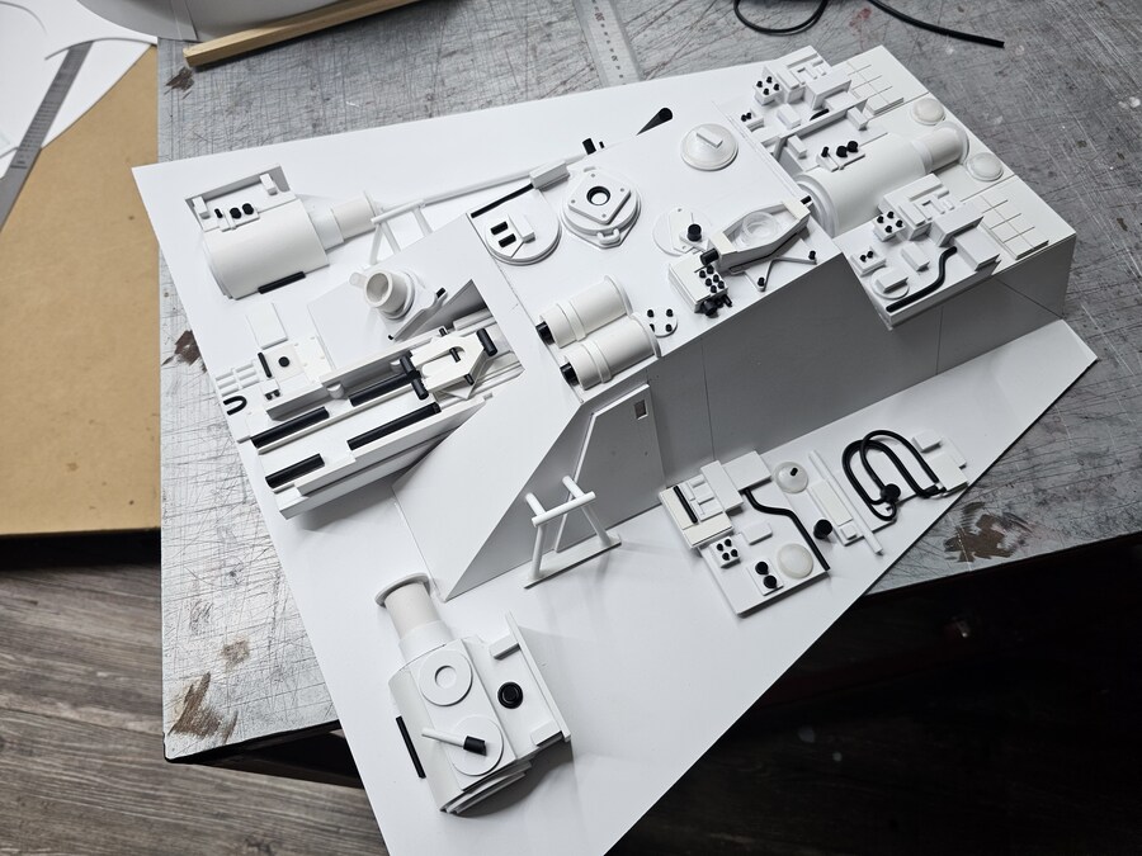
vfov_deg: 58.9
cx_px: 571
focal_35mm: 23
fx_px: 759
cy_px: 428
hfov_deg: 73.9
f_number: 1.7
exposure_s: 1/120
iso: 64
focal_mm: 6.3
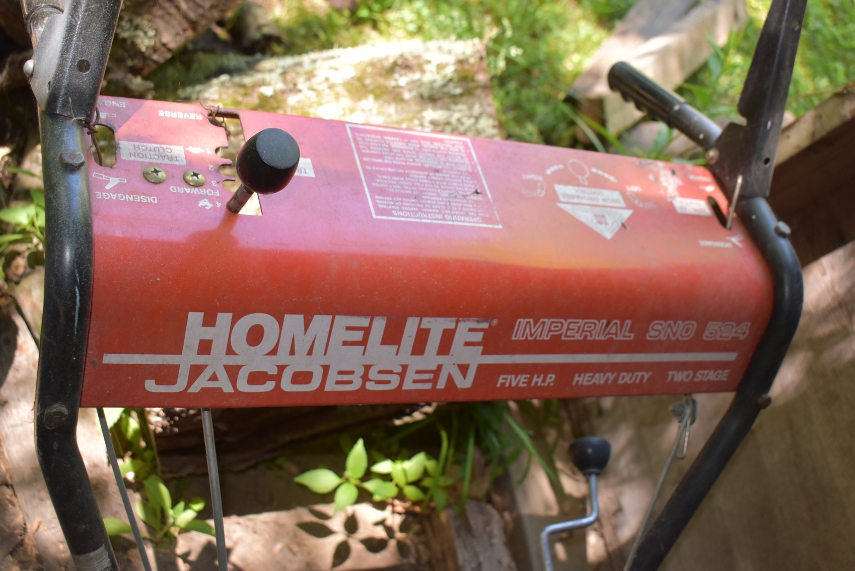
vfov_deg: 31.9
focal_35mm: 42
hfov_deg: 46.4
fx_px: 998
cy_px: 286
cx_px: 428
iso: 560
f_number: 5
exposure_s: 1/200
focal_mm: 28
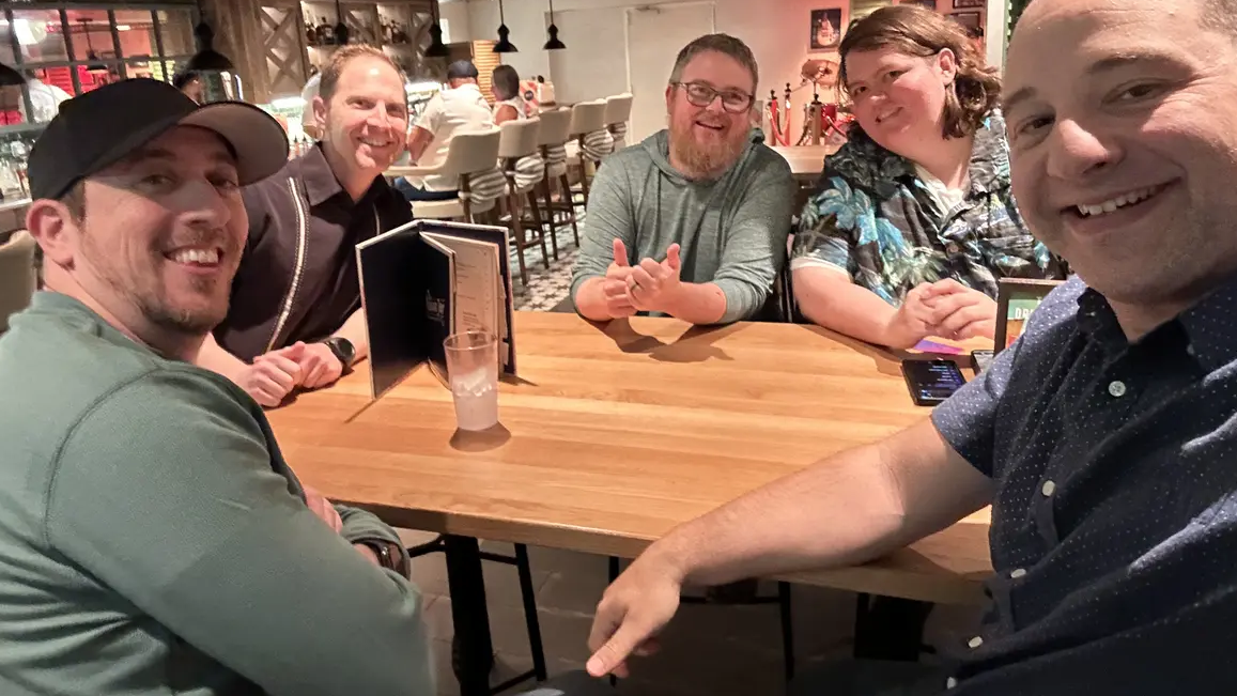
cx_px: 607
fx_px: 853
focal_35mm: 26
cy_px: 273
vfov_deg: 44.1
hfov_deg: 71.9
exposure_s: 1/16
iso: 640
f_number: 1.9
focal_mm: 2.69
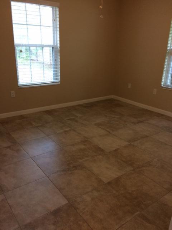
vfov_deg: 61.7
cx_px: 86
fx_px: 192
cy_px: 115
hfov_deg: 48.2
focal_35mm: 29
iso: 160
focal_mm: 4.15
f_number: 2.2
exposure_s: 1/30
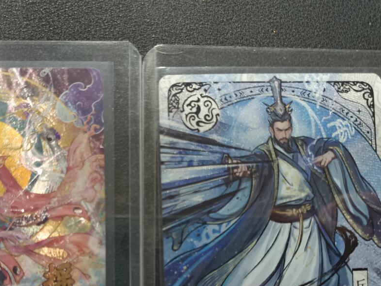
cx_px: 137
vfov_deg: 32.6
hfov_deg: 43.4
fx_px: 473
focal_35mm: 43
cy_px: 231
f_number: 1.7
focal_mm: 5.31
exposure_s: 1/33.3
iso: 1081
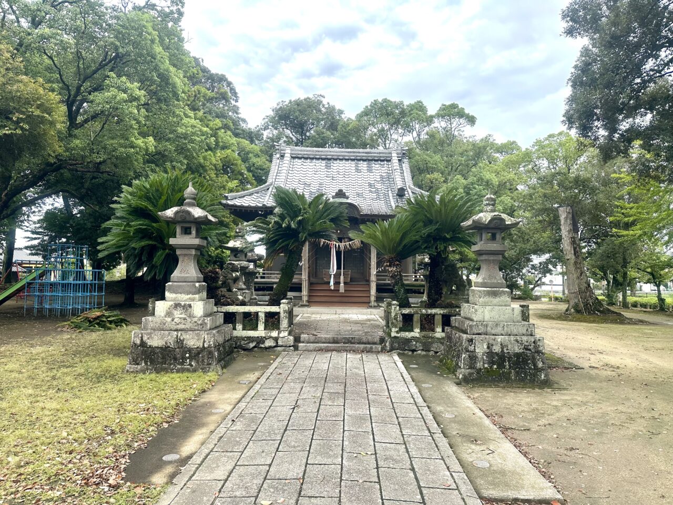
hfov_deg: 71.6
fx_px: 467
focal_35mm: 24
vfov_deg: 56.8
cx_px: 336
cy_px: 252
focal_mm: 6.86
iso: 80
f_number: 1.78
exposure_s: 1/1357
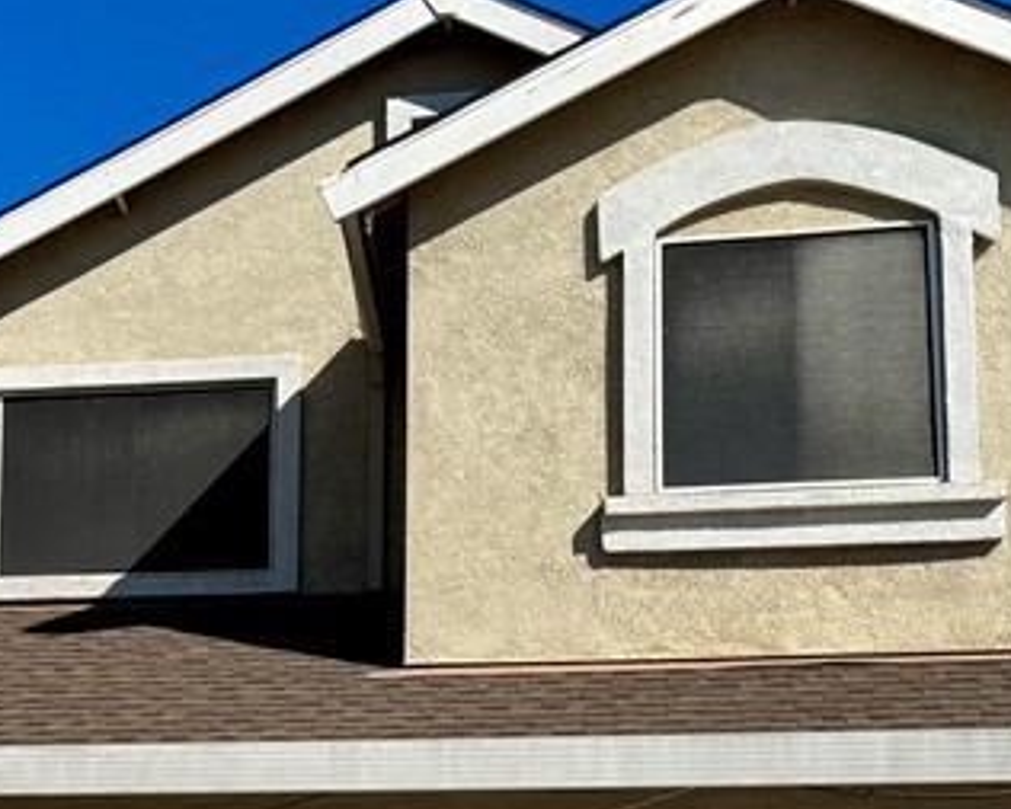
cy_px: 812
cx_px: 182
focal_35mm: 76
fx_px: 2275
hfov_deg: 24.6
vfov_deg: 19.6
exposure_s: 1/10417
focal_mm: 6.76
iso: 80
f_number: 1.78
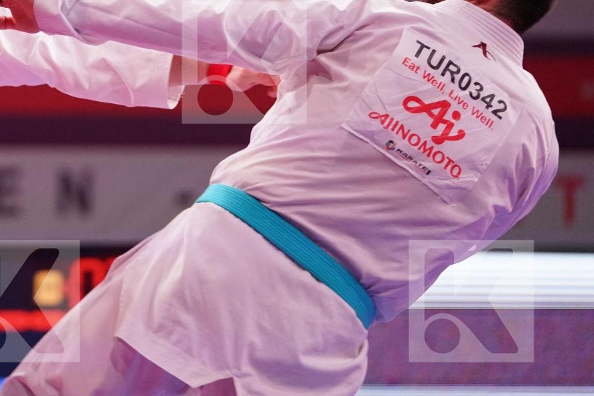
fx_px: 5526
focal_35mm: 335
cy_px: 63
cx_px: 17
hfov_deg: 6.1
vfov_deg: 4.1
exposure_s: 1/1000
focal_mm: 165
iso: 4000
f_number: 2.8
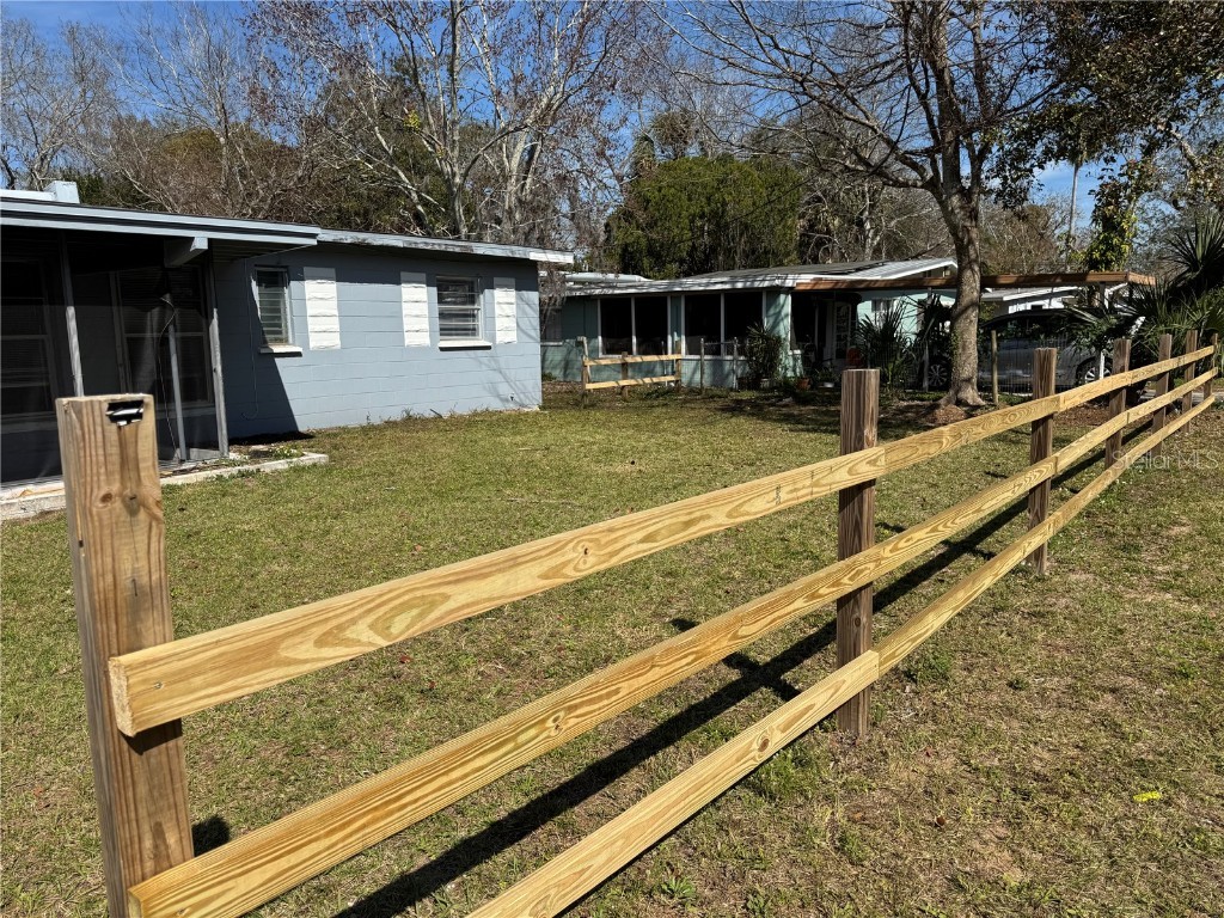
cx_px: 612
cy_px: 459
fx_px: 849
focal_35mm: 24
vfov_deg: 56.8
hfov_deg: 71.6
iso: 80
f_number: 1.78
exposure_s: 1/5348
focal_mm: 6.76
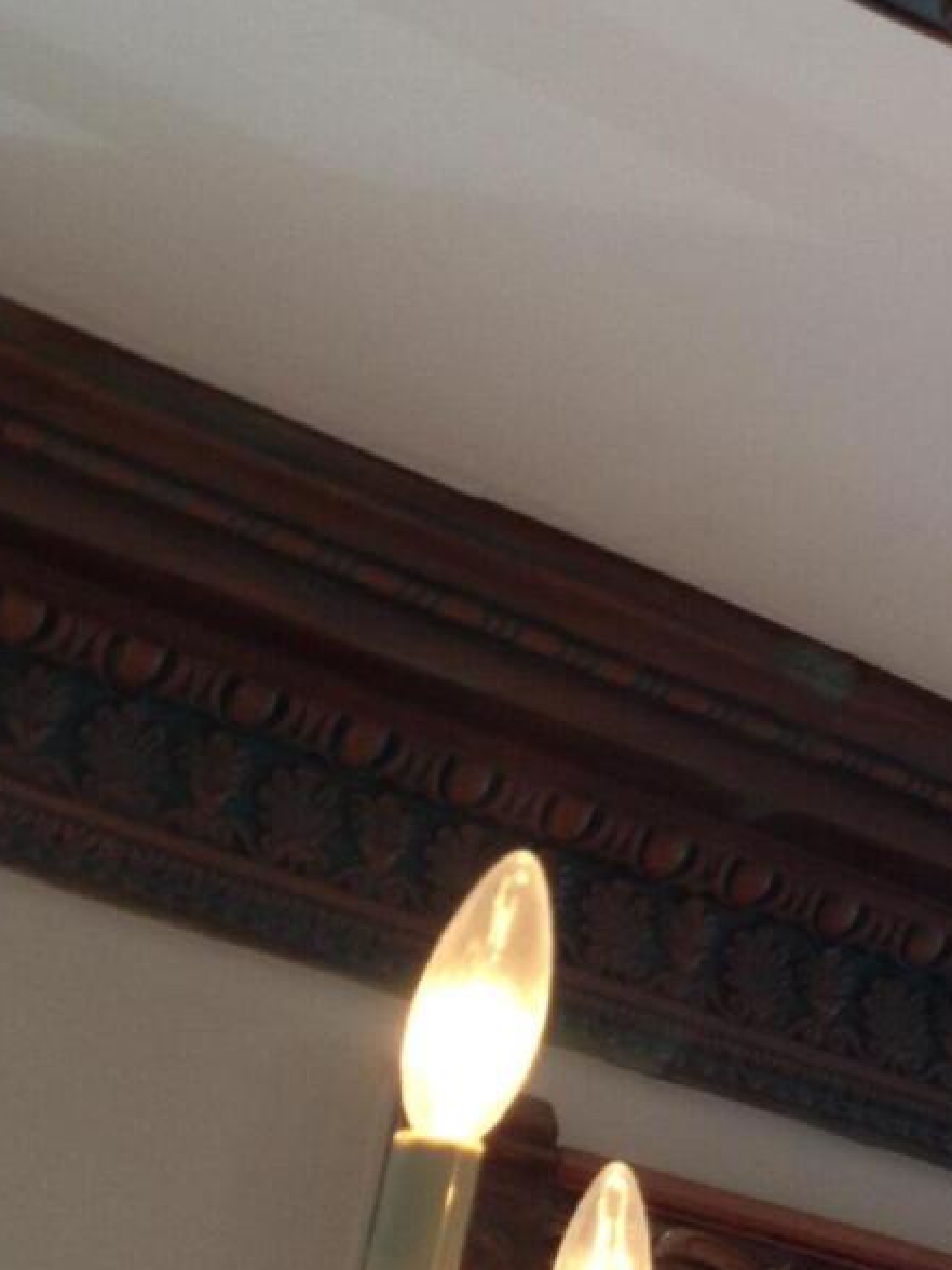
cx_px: 1563
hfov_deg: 11.7
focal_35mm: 119
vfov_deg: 16.5
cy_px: 324
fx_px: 4364
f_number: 2.4
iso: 50
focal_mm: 4.28
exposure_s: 1/48
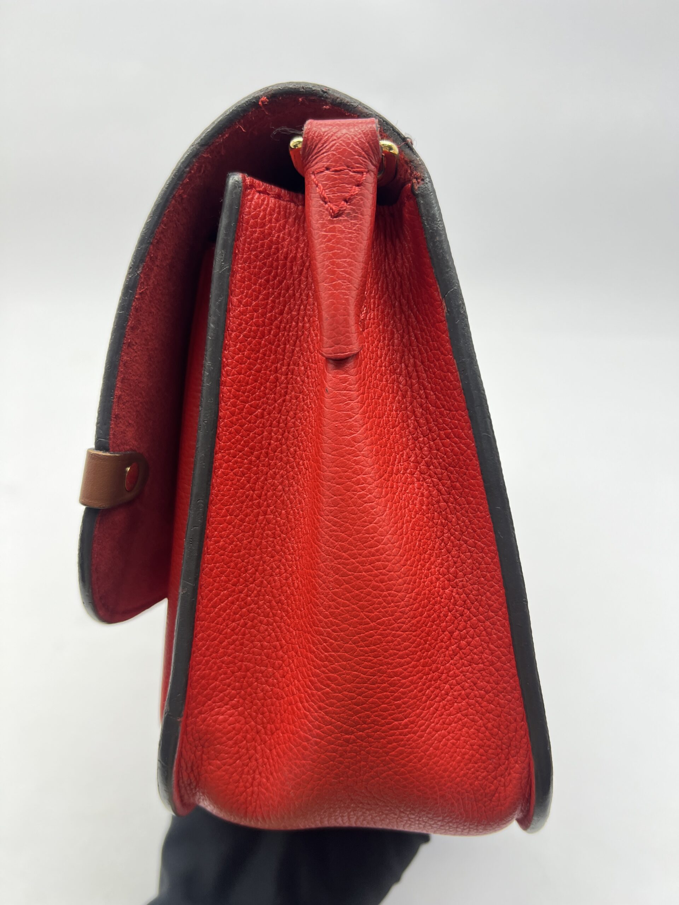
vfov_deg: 67.3
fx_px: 680
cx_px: 340
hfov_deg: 53.1
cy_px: 452
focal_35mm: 26
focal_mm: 5.7
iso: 125
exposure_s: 1/100
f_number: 1.5
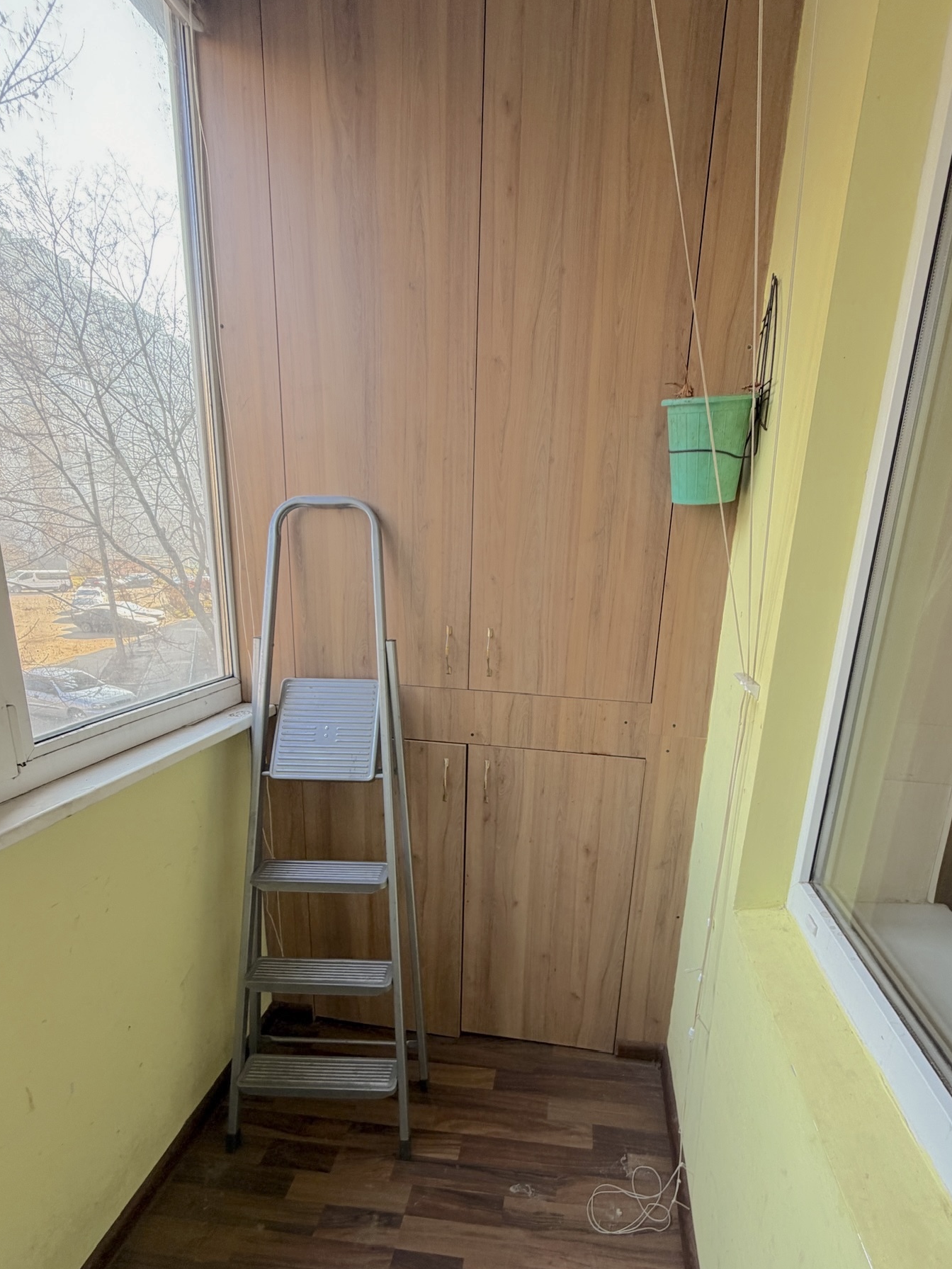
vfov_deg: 94.1
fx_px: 587
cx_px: 522
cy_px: 707
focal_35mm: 16
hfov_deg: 77.9
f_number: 2.2
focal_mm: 2.22
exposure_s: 1/121
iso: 125
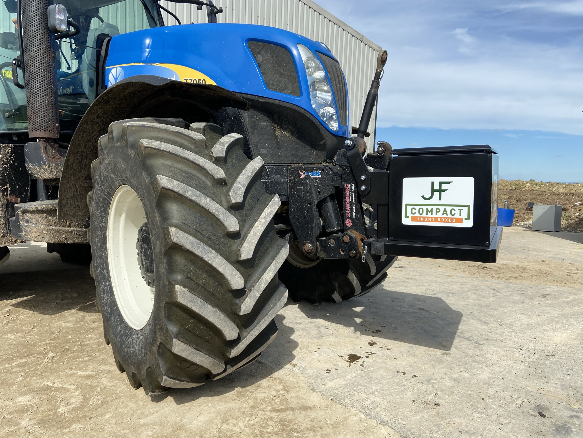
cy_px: 219
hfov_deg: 67.3
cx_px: 292
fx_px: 438
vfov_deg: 53.1
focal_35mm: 26
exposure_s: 1/2890
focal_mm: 4.25
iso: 32
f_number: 1.8
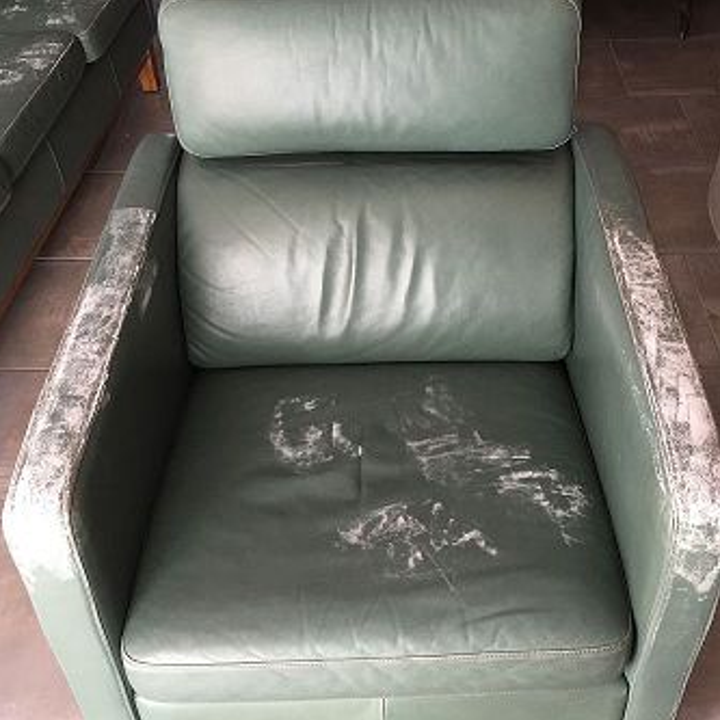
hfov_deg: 40.9
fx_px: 965
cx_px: 396
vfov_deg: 40.9
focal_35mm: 41
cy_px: 399
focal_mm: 4.15
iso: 50
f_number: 2.2
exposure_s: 1/33
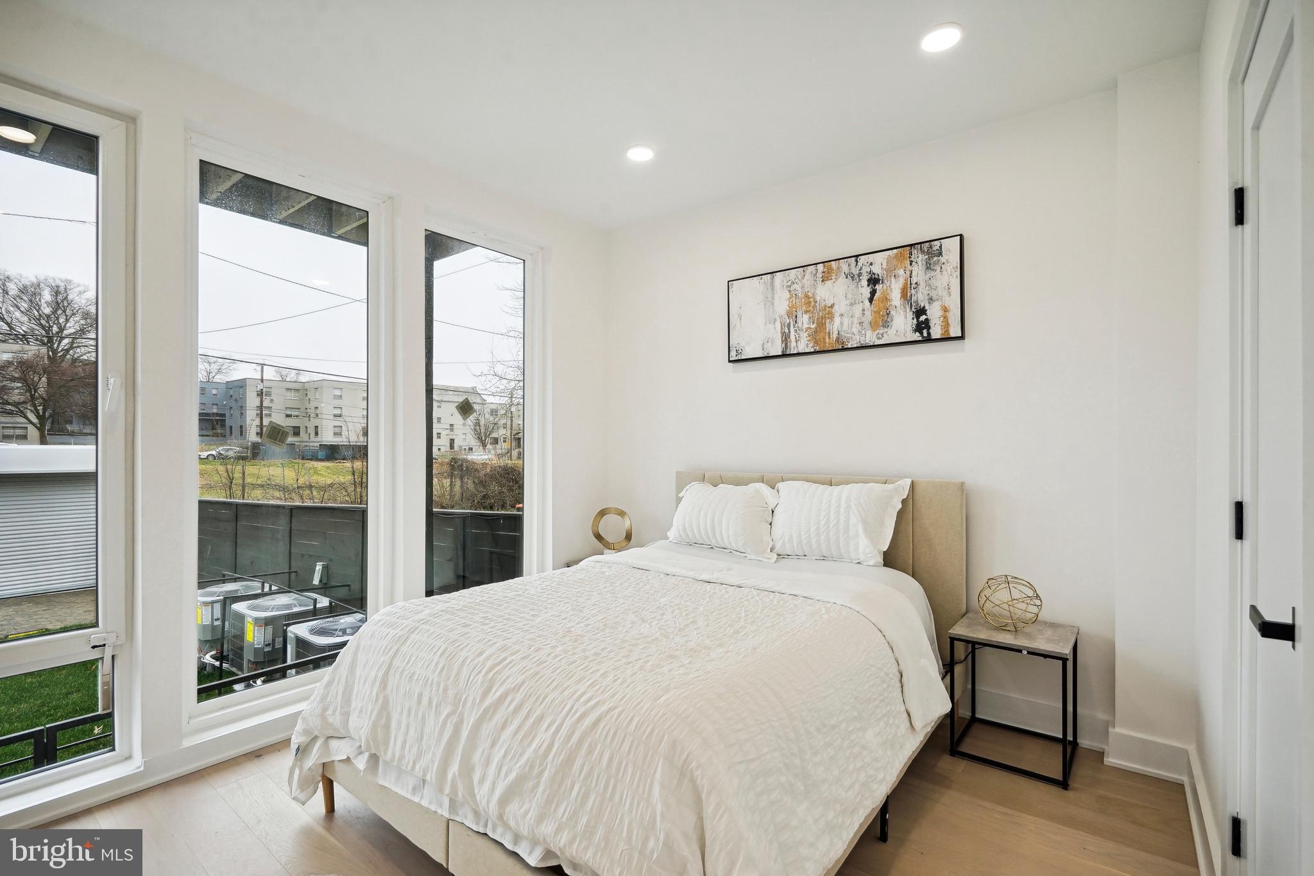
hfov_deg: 96.7
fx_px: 584
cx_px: 657
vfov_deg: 73.7
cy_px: 438
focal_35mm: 16
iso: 640
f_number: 9
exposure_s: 1/100
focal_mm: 16
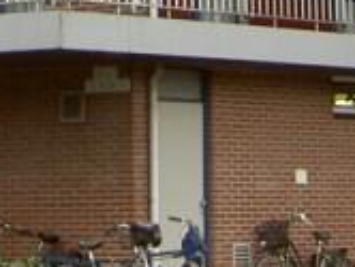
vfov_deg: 6.0
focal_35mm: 240
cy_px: -357
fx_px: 2465
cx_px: 79
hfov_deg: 8.2
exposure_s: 1/80
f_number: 2.8
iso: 100
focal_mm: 8
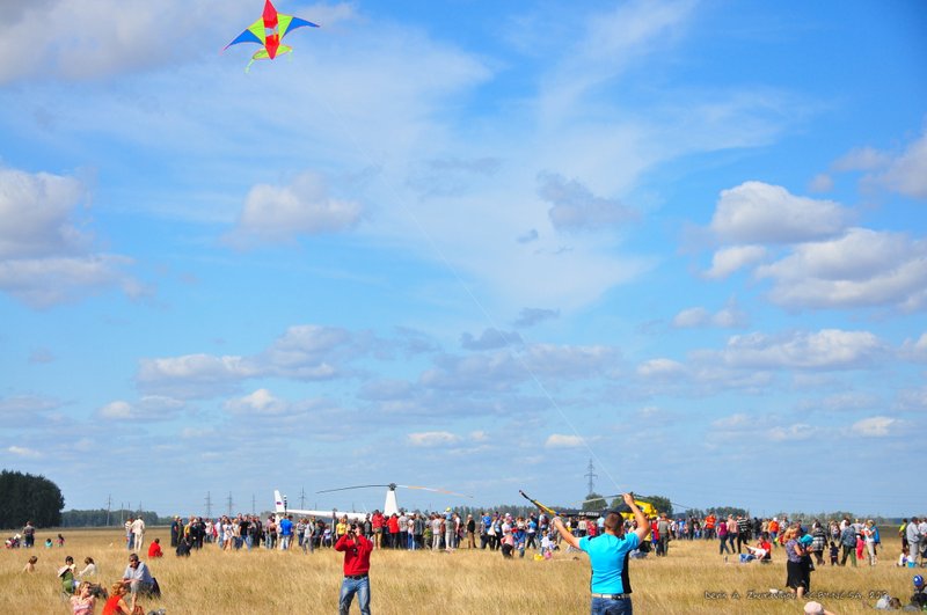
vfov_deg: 18.1
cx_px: 464
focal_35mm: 75
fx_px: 1929
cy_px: 308
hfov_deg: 27.0
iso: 200
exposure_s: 1/400
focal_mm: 50
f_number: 6.3
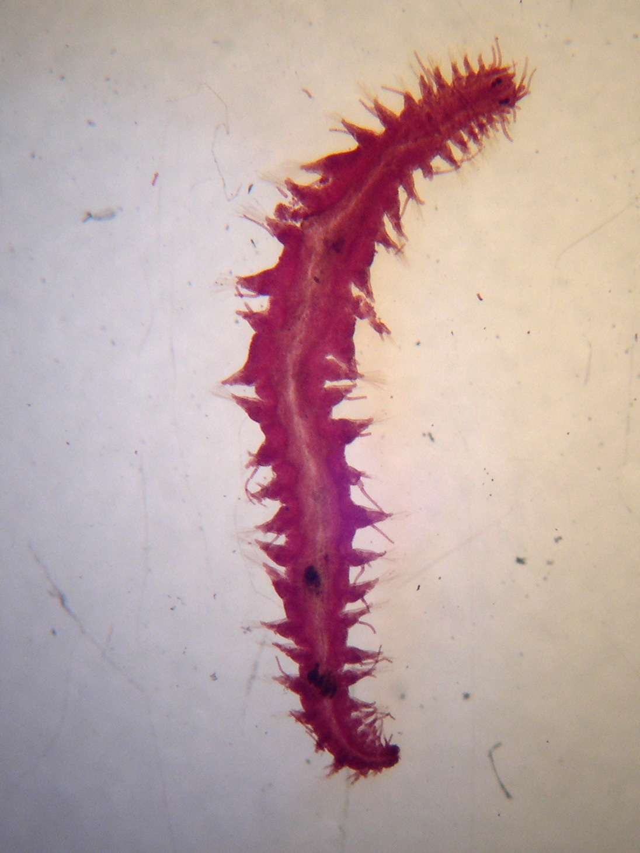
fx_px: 1529
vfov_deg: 31.2
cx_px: 320
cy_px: 426
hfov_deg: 23.6
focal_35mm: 62
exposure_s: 1/44
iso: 100
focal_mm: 13.2
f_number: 3.5
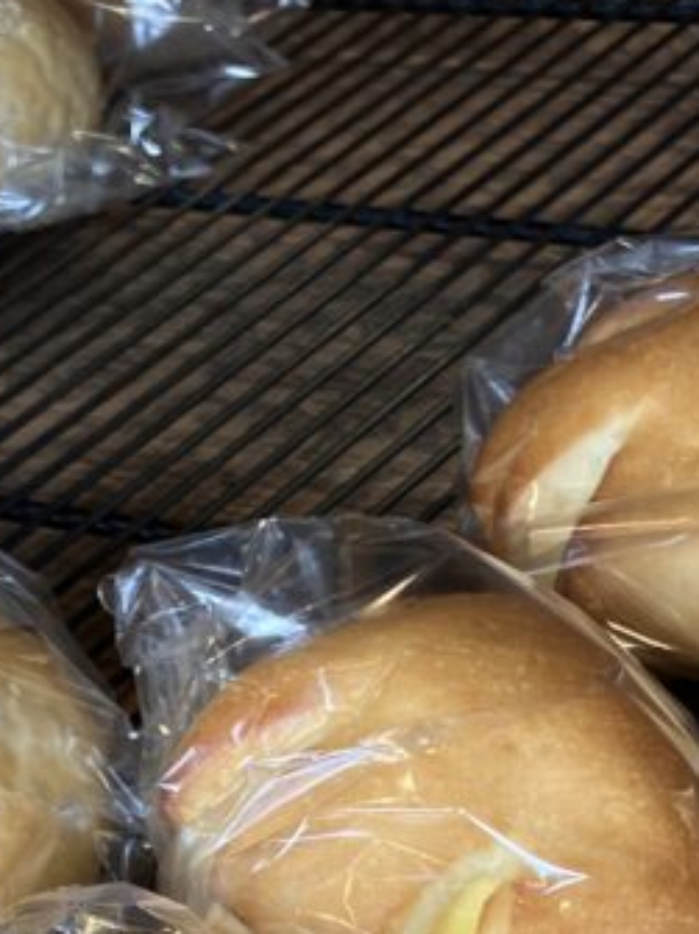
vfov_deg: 17.3
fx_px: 2883
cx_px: -309
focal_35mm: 107
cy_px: 1216
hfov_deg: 13.2
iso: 32
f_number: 1.8
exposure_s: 1/121
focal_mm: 3.99
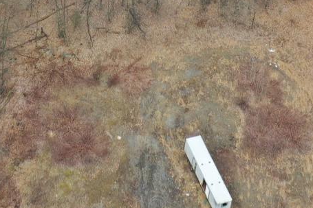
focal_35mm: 126
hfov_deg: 16.2
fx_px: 1095
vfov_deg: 9.8
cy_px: -252
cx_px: 118
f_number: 4.5
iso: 100
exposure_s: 1/120
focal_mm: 10.26
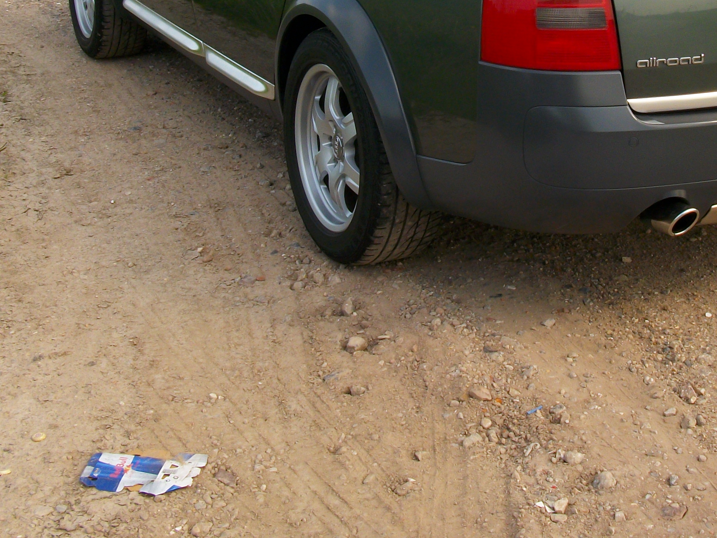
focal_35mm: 67
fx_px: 1388
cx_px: 496
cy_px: 43
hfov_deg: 28.7
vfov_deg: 21.4
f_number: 5.5
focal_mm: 5.7
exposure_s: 1/213
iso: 80
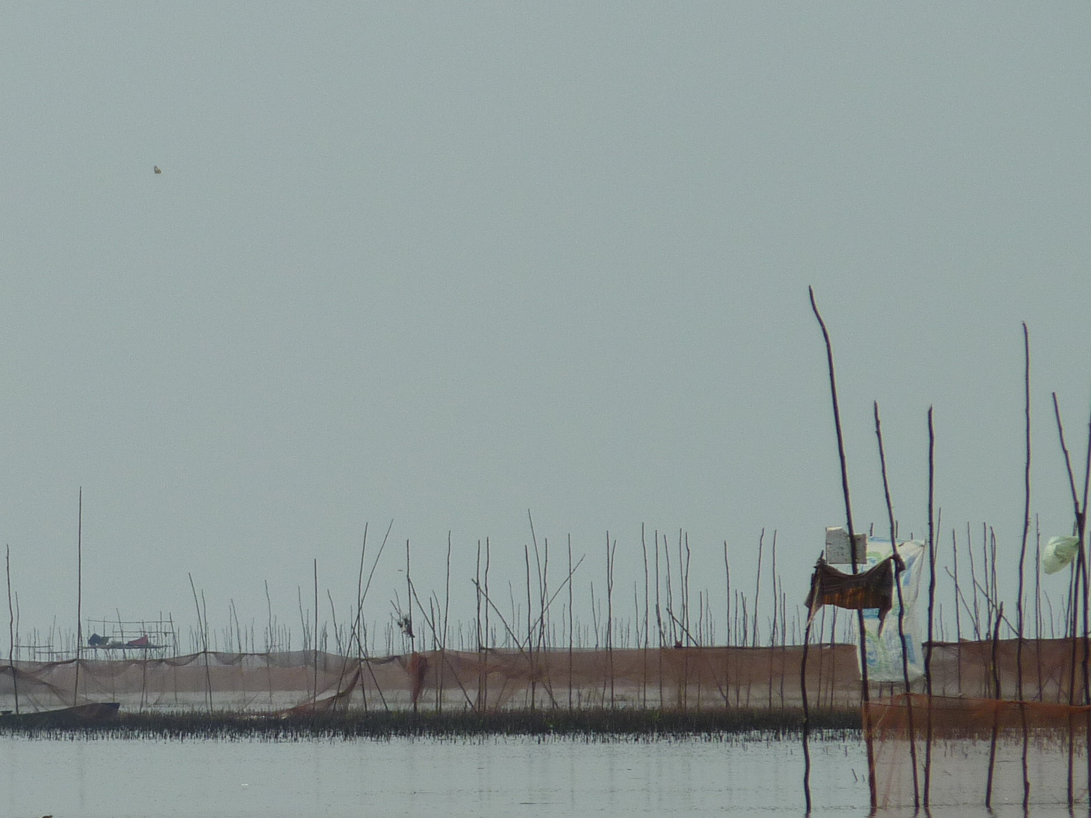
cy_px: 645
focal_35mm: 582
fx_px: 18341
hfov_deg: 3.4
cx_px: 287
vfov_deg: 2.6
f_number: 5.6
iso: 80
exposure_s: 1/1000
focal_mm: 49.2
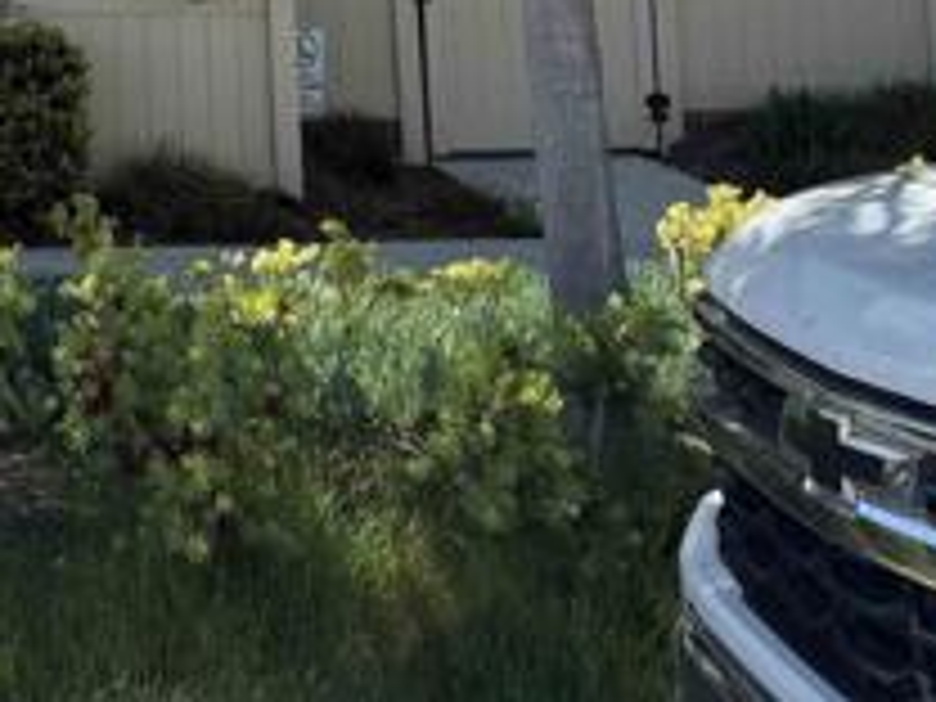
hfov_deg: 25.0
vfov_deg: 17.7
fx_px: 2001
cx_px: -9
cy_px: -374
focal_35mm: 74
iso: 100
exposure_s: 1/2703
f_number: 1.78
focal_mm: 6.76
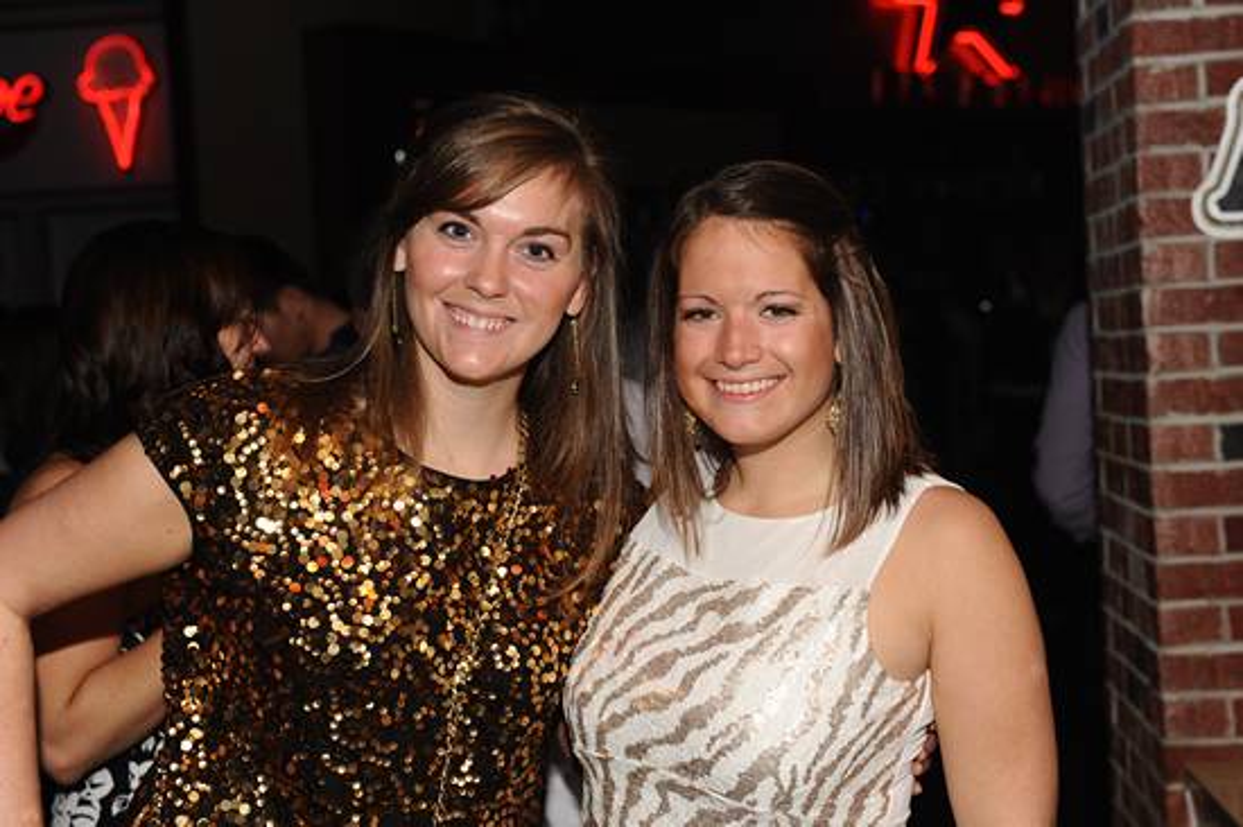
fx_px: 2070
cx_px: 622
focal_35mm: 60
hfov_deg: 33.4
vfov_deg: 22.6
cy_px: 414
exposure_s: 1/250
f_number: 5.6
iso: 800
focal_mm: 60
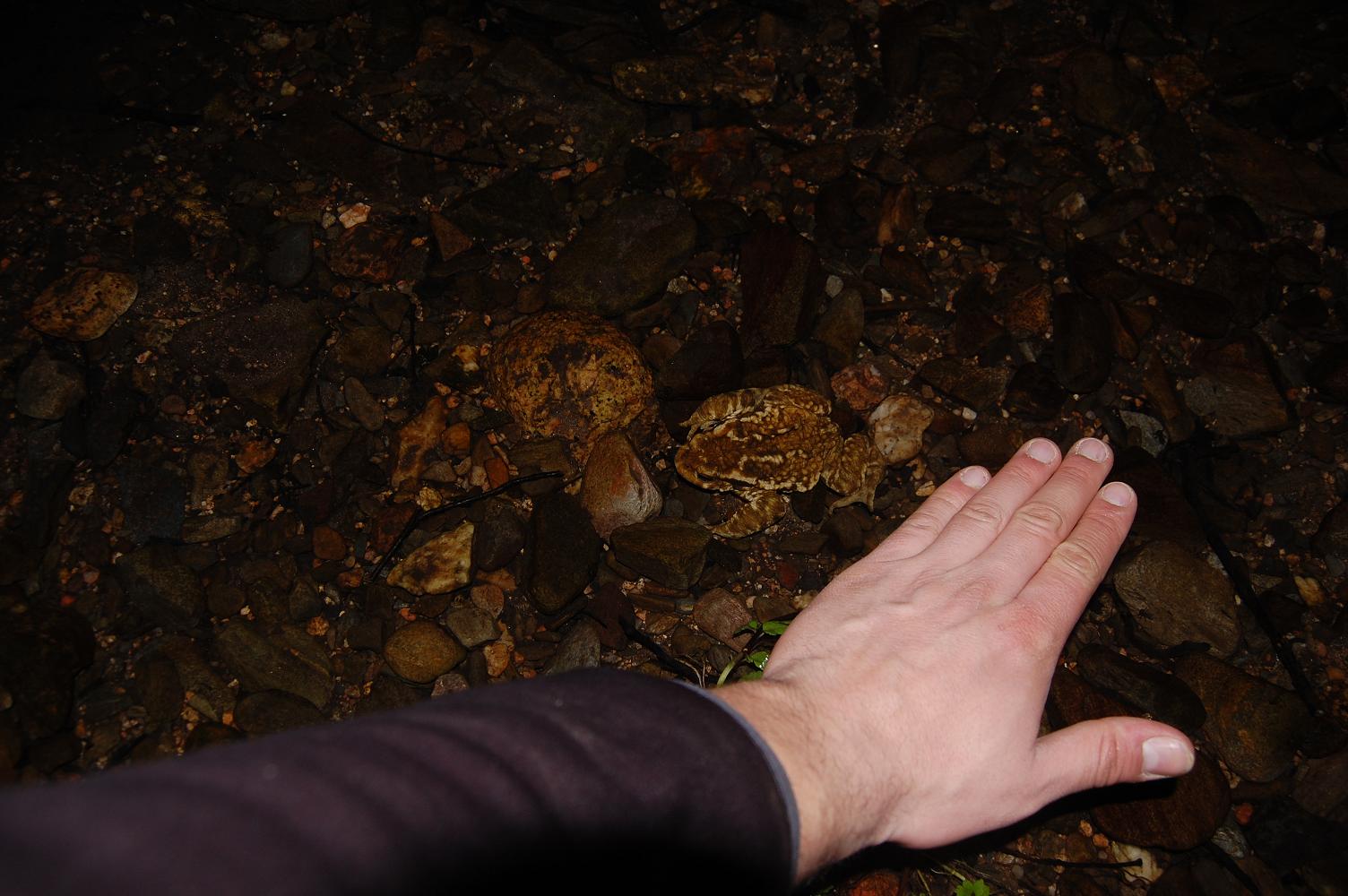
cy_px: 448
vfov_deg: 47.8
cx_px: 674
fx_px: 1010
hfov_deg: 67.4
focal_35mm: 27
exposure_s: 1/125
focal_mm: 18
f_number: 5.6
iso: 200
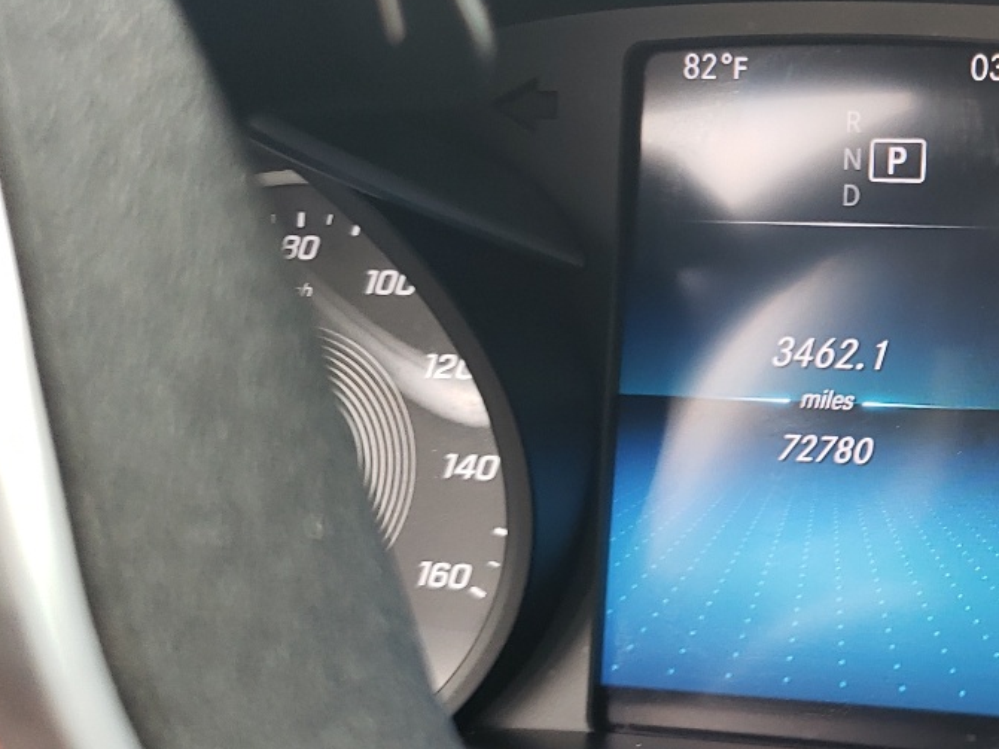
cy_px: 332
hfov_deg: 29.6
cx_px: 941
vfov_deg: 23.6
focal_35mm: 62
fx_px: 1789
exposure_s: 1/60.2
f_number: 1.5
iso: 64
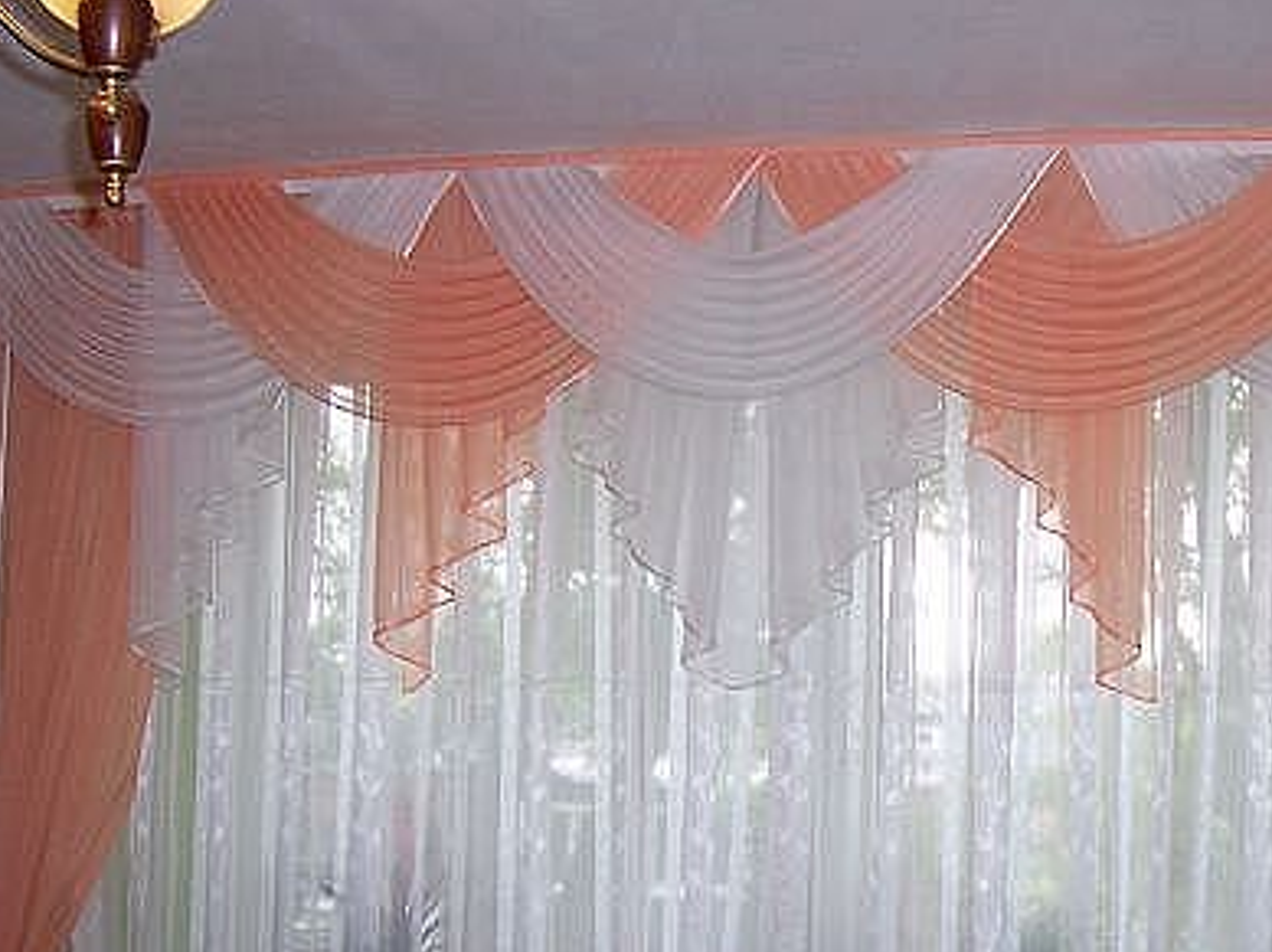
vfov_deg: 25.8
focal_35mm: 56
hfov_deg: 34.0
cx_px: 860
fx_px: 2056
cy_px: 671
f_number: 2.7
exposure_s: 1/60
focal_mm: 5.6
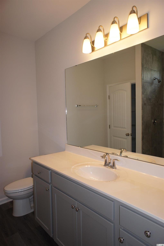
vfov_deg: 73.8
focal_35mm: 24
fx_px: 164
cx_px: 82
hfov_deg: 53.0
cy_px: 123
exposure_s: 1/80
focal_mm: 16
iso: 200
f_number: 4.5
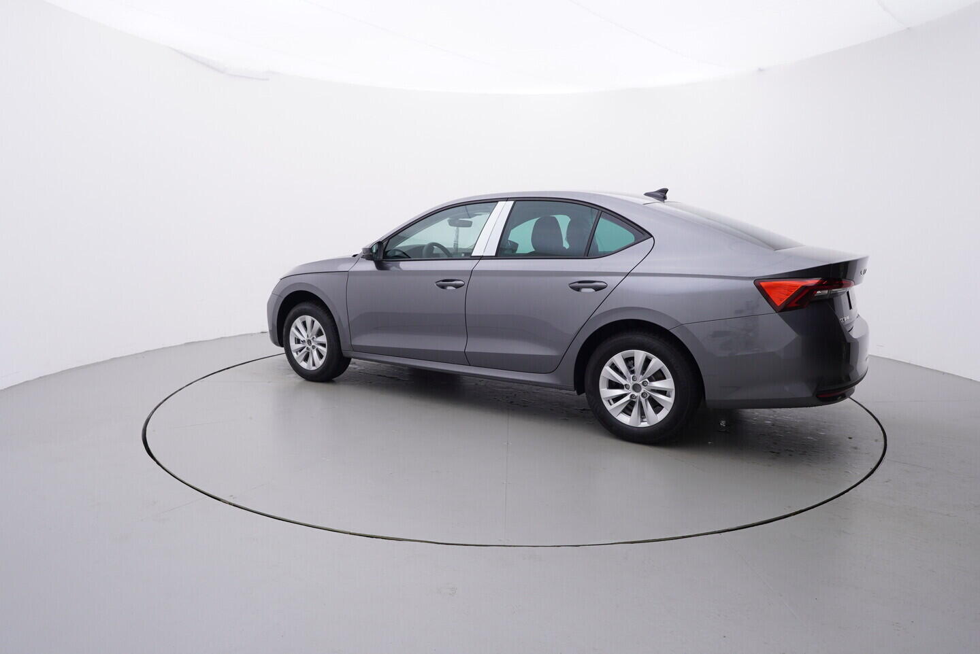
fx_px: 613
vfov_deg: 56.2
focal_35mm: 22
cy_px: 327
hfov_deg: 77.3
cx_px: 490
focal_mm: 15
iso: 200
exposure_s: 1/80
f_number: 5
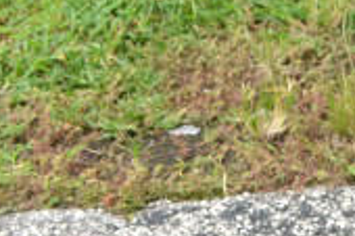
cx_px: 1153
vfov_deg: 6.2
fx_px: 2089
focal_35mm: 212
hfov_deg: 8.0
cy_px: -309
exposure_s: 1/125
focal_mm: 20
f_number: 5.6
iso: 160
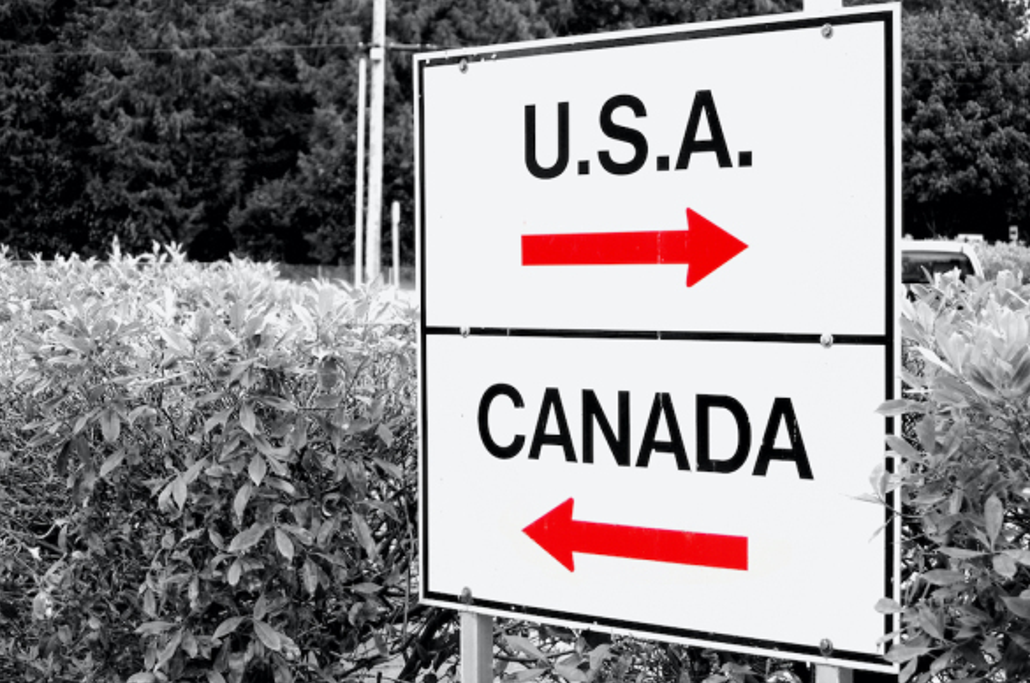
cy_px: 349
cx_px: 514
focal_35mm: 70
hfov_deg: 29.1
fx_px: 1986
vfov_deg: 19.5
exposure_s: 1/160
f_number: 5.6
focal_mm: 45
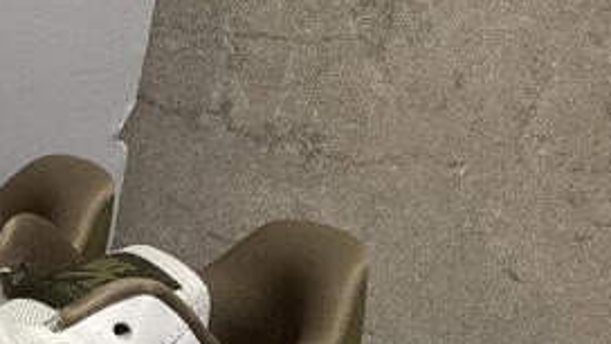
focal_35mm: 93
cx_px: -220
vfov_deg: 12.9
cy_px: 320
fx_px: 1507
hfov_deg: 20.6
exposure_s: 1/120
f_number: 2.4
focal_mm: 3.3
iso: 80
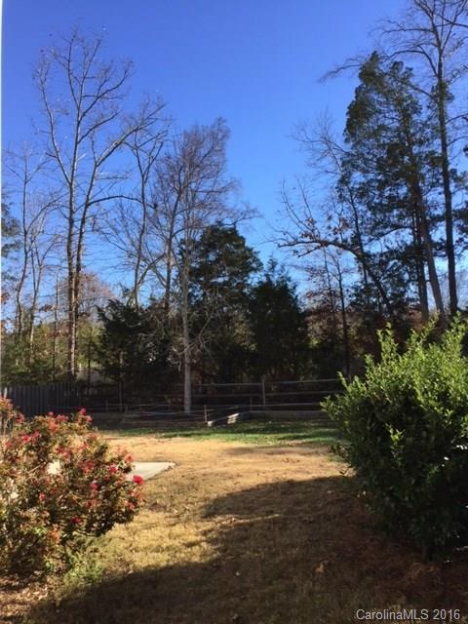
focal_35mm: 29
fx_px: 523
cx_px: 234
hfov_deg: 48.2
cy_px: 312
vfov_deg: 61.7
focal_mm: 4.15
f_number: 2.2
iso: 32
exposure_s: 1/860
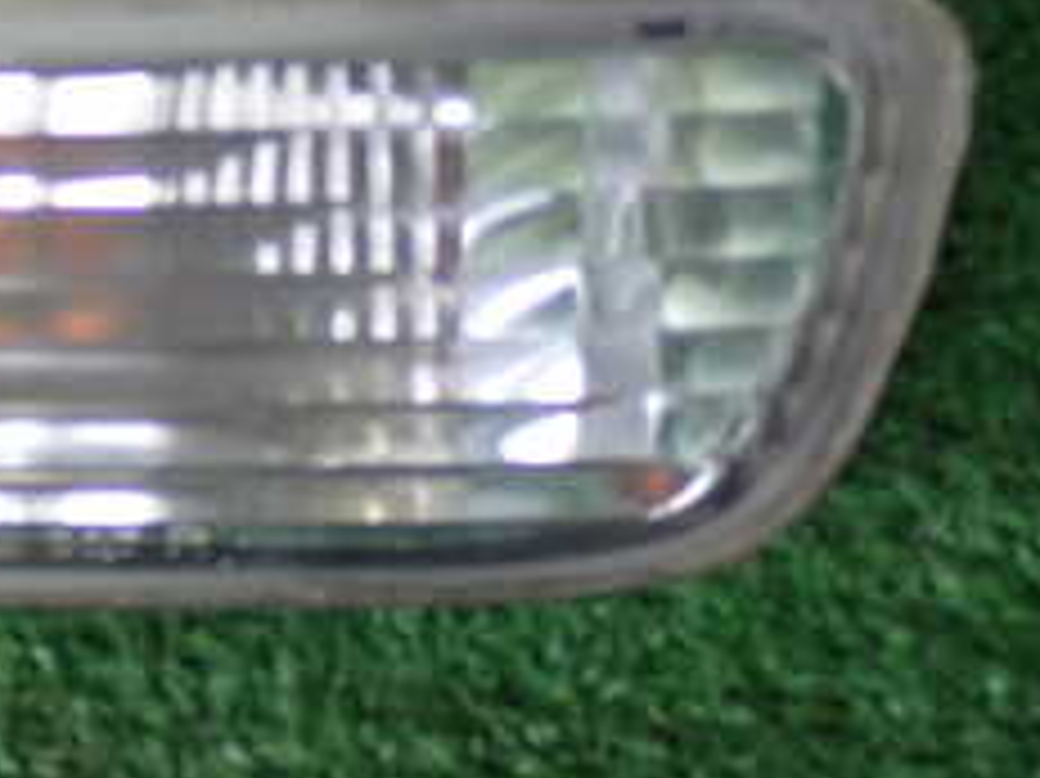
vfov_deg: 11.3
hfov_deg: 14.8
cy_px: 99
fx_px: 3904
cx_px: -90
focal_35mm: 130
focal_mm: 9.01
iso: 640
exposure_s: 1/50
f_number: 3.2
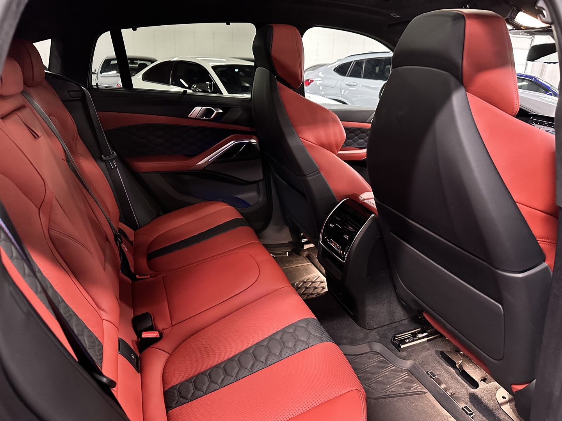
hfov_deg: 71.6
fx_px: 390
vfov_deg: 56.8
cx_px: 281
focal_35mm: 24
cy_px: 210
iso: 1000
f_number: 1.78
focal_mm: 6.86
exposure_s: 1/31
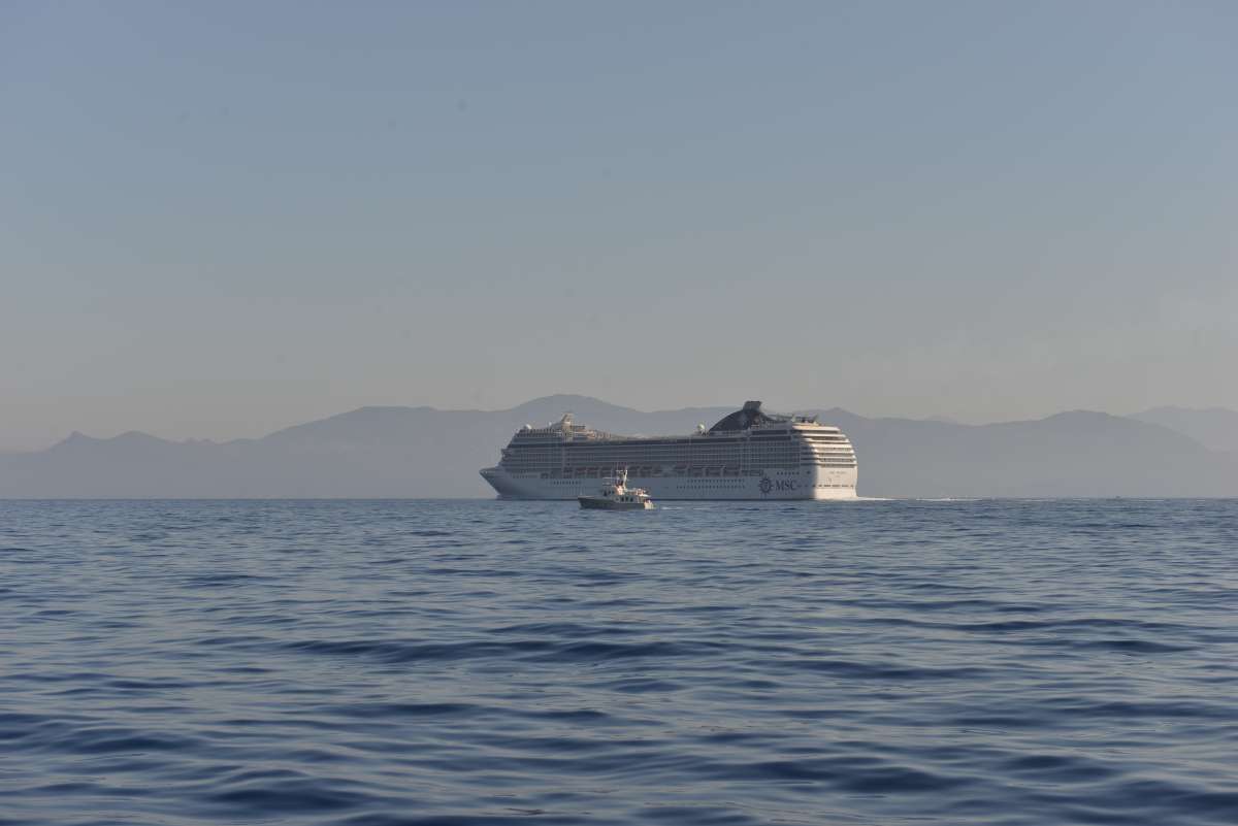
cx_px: 619
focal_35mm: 70
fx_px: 2408
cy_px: 413
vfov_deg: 19.5
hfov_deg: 28.8
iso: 125
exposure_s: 1/250
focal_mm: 70
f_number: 8
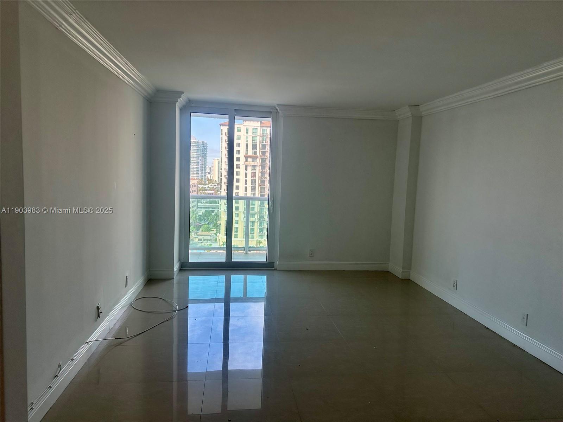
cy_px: 211
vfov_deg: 56.8
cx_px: 282
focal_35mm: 24
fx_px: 390
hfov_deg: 71.6
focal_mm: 6.86
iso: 80
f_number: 1.78
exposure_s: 1/369
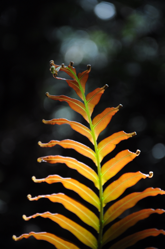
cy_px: 124
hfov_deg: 8.7
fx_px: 1086
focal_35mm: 158
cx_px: 82
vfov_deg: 13.1
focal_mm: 105
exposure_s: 1/200
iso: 320
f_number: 5.6
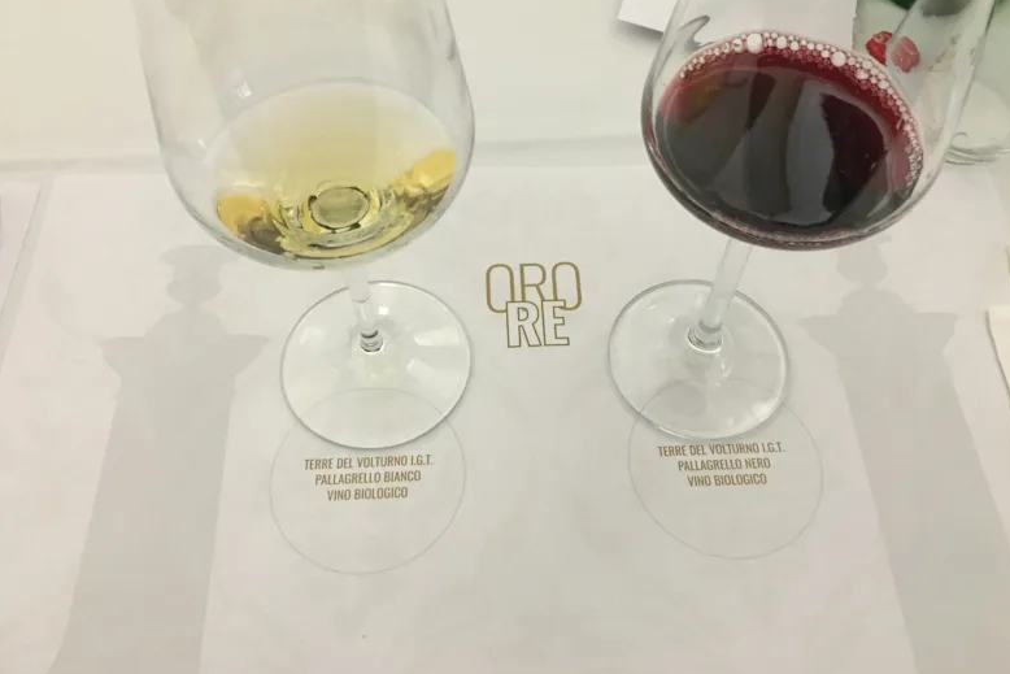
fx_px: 870
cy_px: 299
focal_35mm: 31
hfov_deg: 60.3
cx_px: 518
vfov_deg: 42.3
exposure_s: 1/25
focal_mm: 4.15
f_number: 2.2
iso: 200
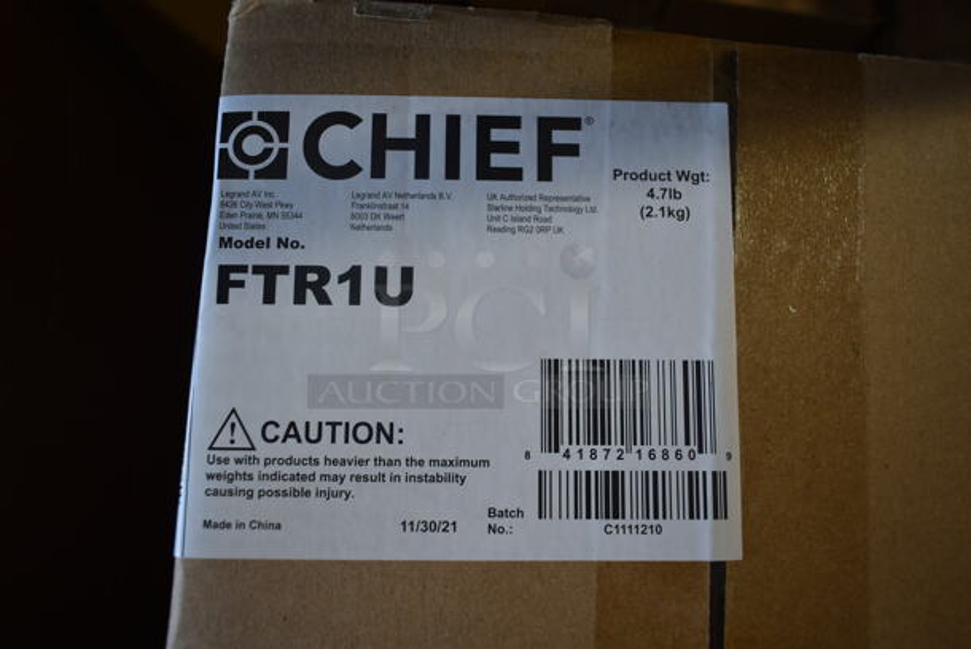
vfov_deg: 48.0
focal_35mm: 27
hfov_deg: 67.3
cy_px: 324
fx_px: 729
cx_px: 486
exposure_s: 1/30
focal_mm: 18
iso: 180
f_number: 3.5
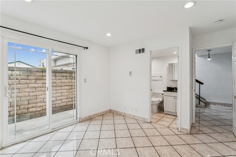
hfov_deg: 95.7
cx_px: 118
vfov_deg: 72.7
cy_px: 78
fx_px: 107
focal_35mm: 16
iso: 100
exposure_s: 1/6
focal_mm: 16.3
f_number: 13
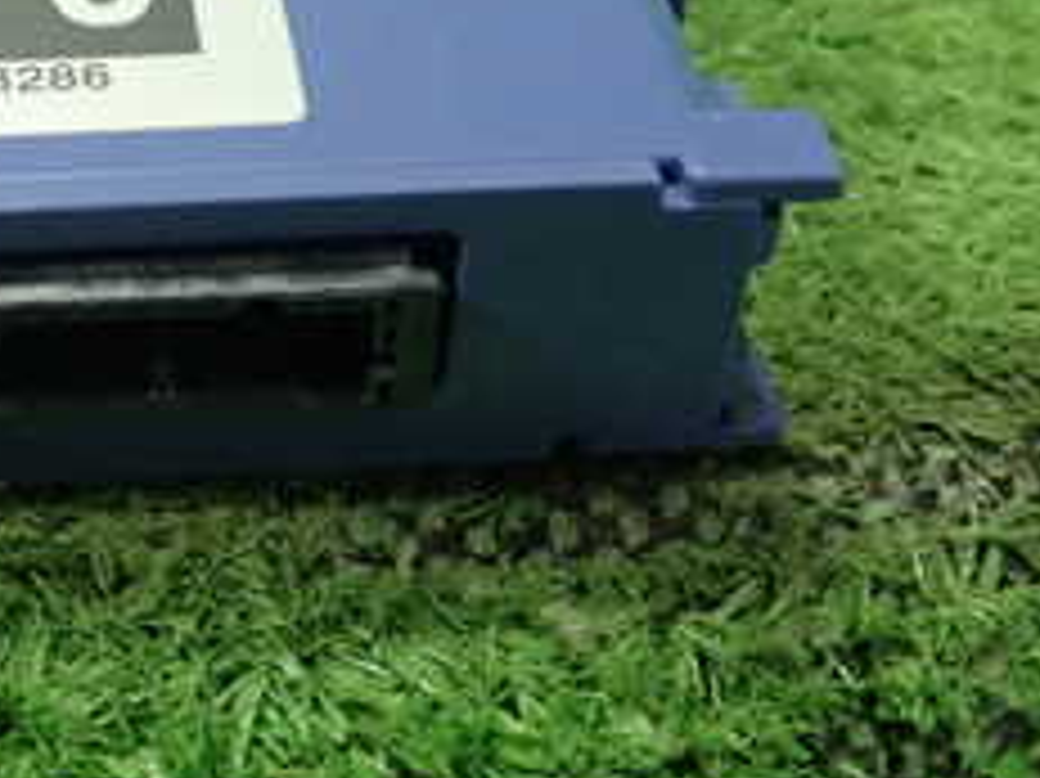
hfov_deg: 23.9
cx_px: -18
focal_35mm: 78
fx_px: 2342
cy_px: 54
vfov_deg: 18.5
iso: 320
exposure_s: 1/125
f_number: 2.3
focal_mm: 5.5
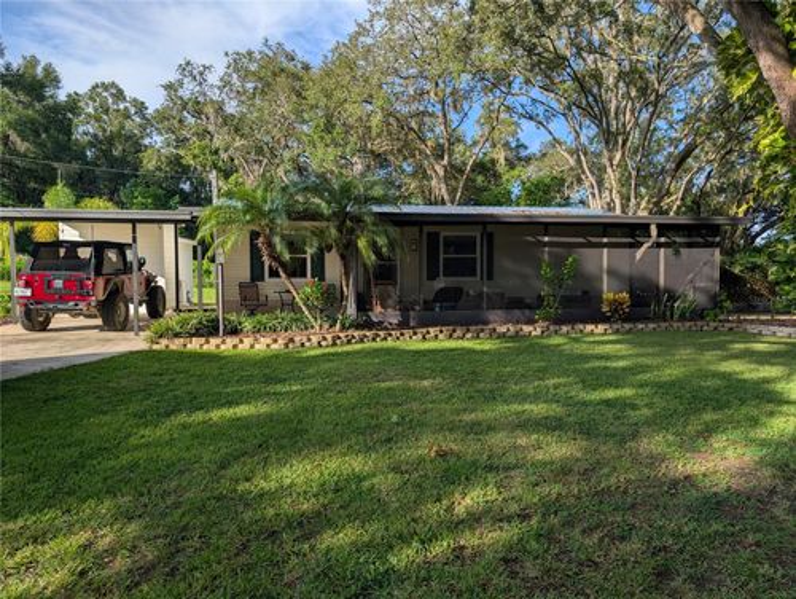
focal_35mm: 24
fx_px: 552
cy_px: 300
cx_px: 398
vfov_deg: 56.9
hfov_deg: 71.5
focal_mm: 6.9
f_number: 1.68
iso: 23
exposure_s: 1/752
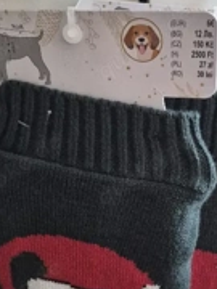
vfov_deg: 37.2
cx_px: 164
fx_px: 426
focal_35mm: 51
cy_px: 183
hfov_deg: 28.1
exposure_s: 1/20
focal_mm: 5.4
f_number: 1.8
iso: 1250
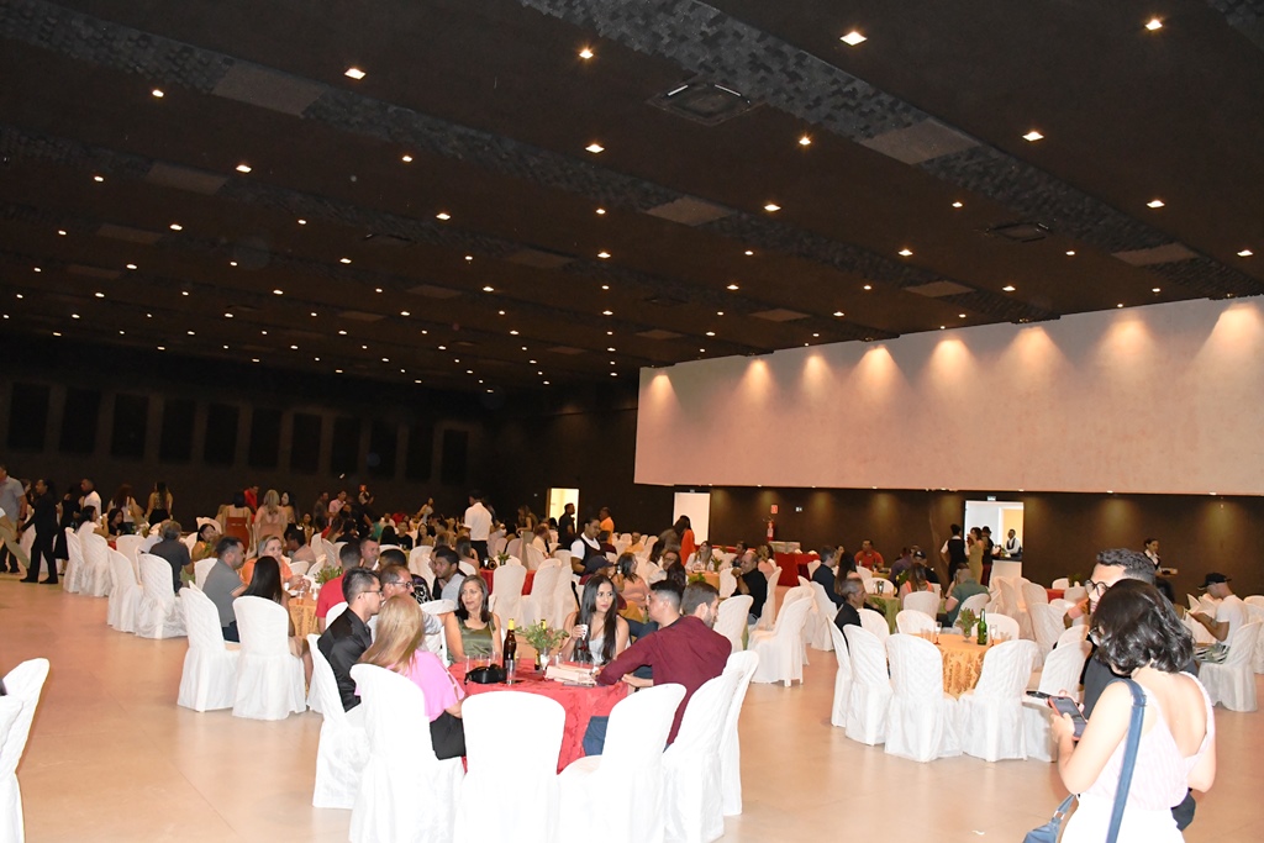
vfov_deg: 47.9
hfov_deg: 67.4
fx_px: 948
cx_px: 632
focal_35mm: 27
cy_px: 422
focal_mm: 18
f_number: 6.3
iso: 6400
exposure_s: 1/125
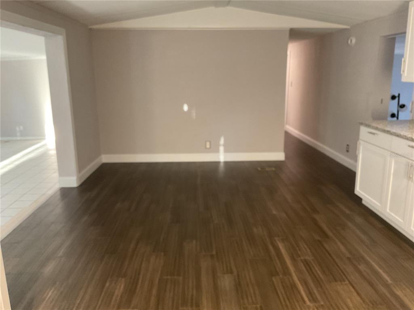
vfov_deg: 48.2
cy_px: 155
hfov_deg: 61.7
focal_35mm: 29
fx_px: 347
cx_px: 207
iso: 250
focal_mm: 3
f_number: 1.8
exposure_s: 1/60
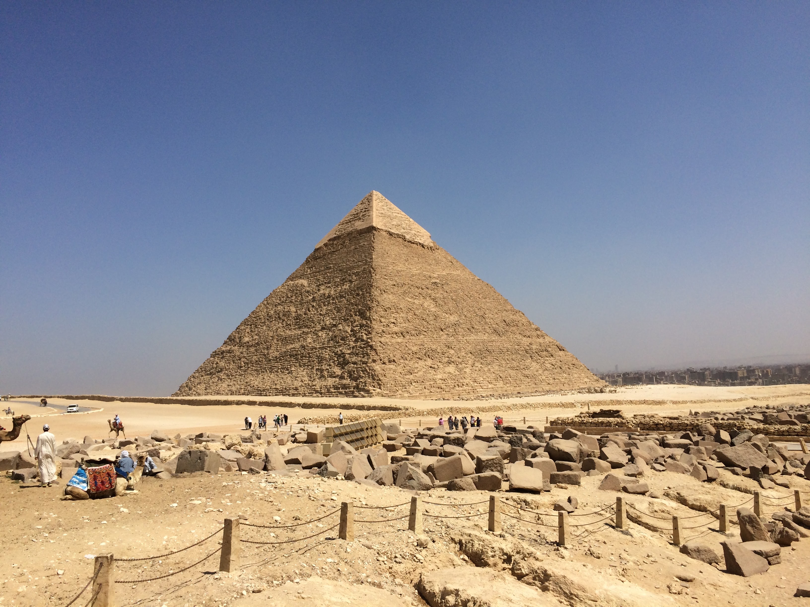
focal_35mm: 29
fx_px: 679
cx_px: 405
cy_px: 304
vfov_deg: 48.2
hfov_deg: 61.7
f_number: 2.2
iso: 32
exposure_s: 1/4566
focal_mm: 4.15
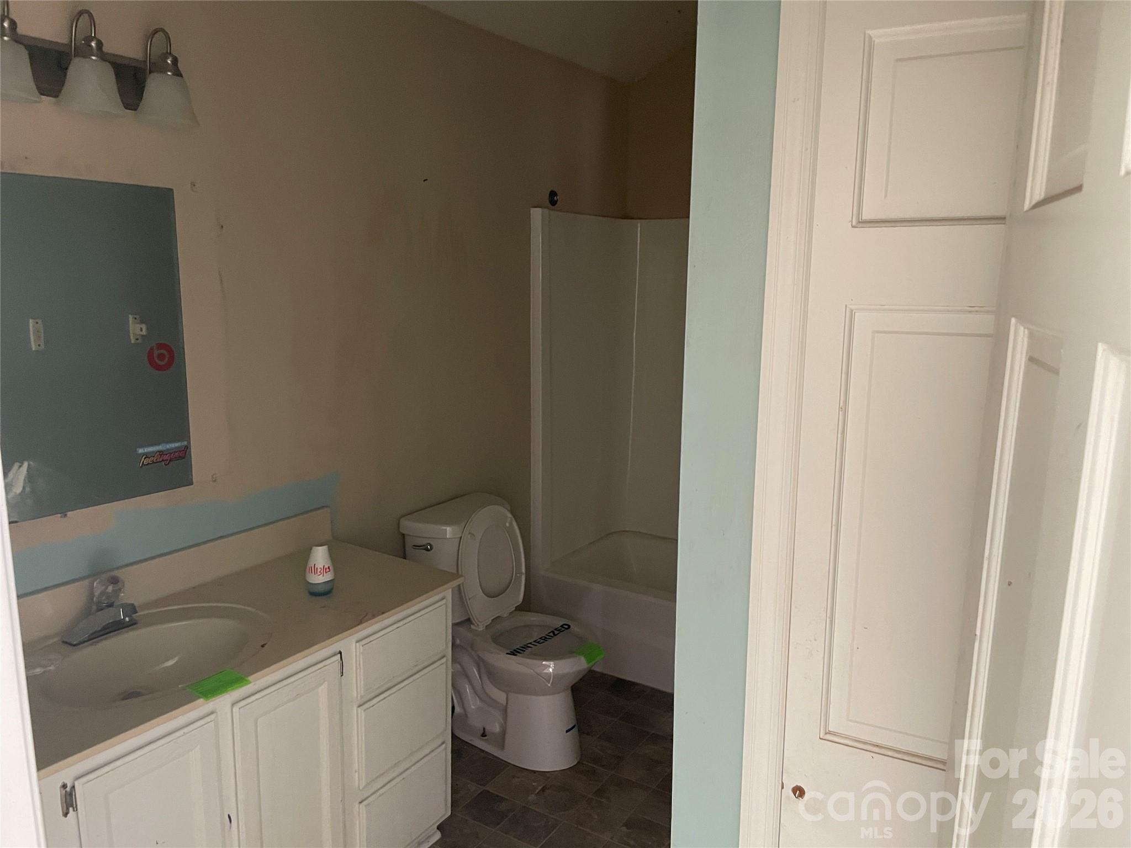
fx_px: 849
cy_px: 424
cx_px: 566
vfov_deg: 53.1
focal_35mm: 26
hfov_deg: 67.3
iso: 400
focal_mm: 4.2
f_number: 1.6
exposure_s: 1/60
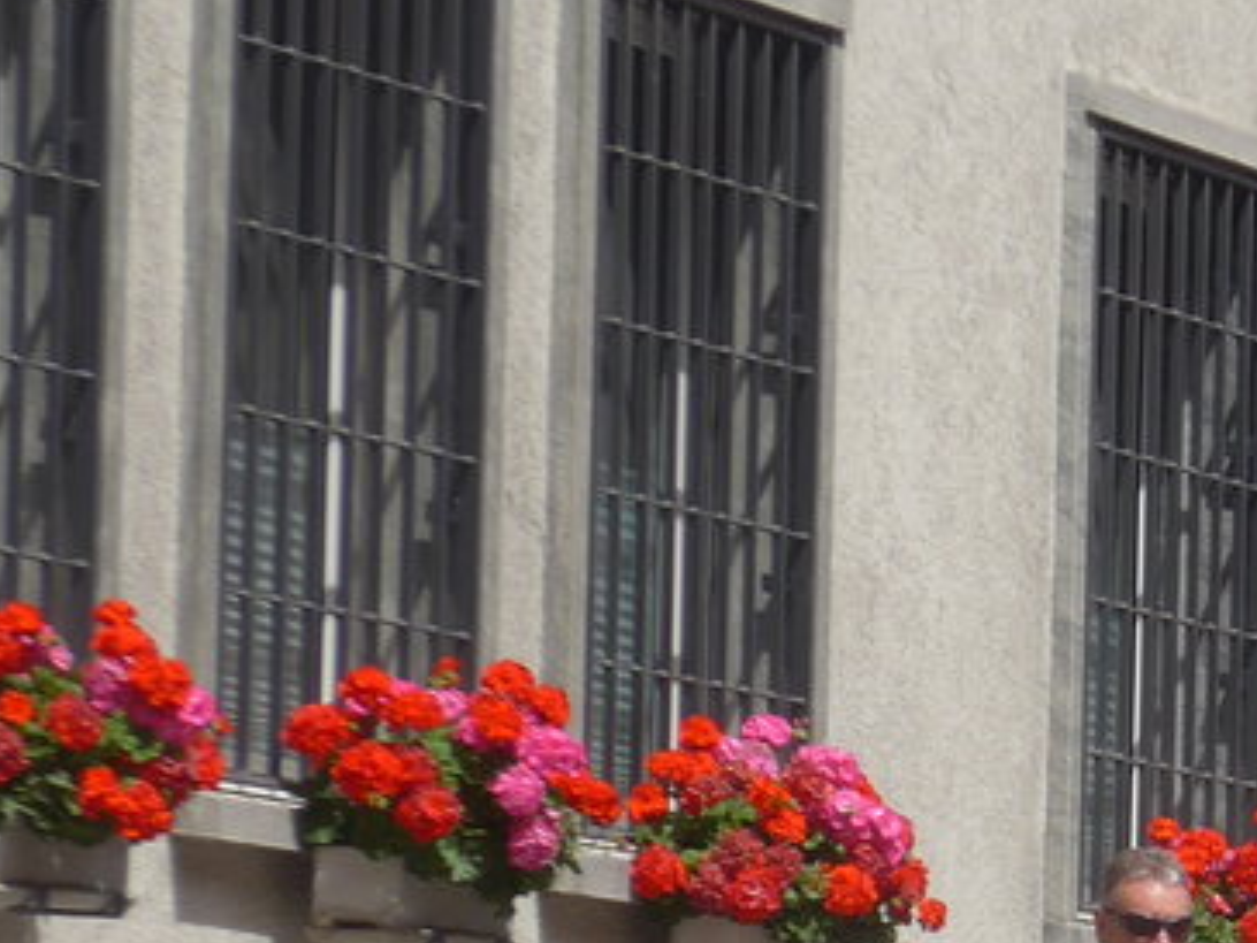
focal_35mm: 386
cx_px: 1979
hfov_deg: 5.1
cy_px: 1264
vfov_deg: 3.8
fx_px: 14017
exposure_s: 1/640
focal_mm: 22.9
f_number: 5
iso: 80
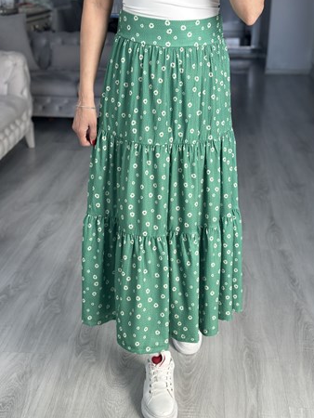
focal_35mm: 54
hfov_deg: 27.1
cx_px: 162
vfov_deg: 35.5
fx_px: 652
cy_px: 208
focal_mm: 6.86
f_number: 1.78
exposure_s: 1/172
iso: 80
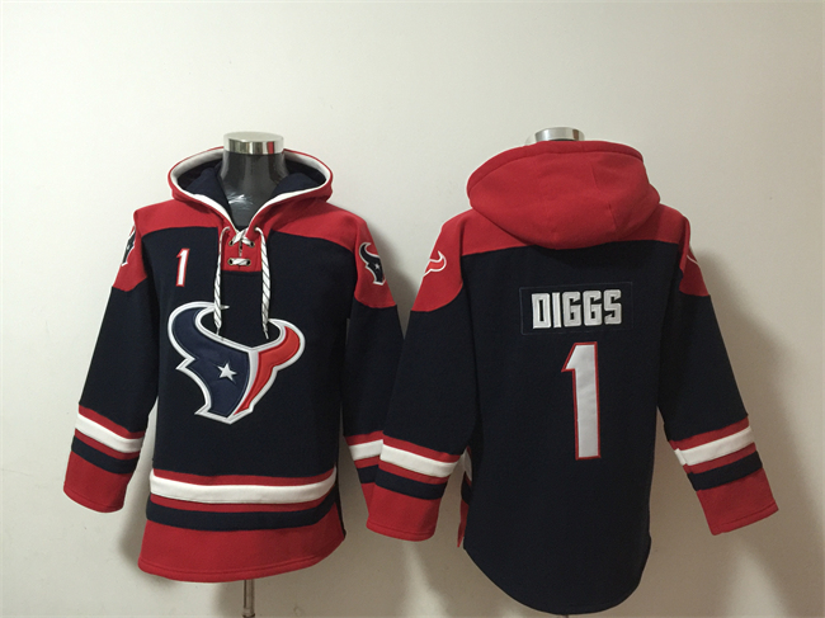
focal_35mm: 29
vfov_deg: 48.2
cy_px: 309
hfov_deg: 61.7
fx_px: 691
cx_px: 412
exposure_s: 1/8
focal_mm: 4.15
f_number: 2.2
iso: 160
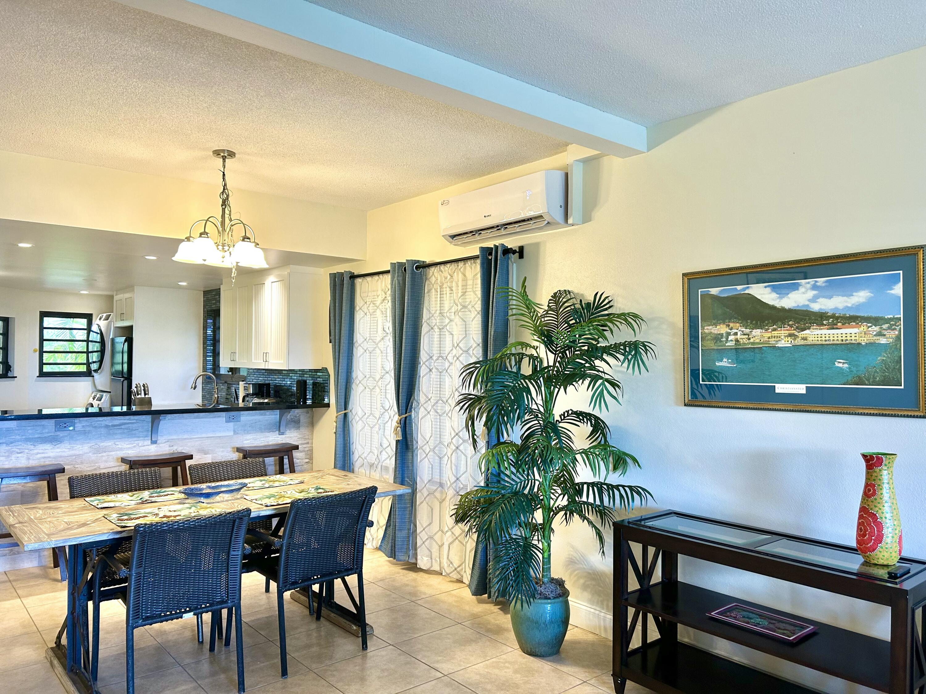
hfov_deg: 67.3
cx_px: 463
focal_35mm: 26
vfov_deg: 53.1
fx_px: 696
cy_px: 347
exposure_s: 1/60
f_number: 1.5
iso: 100
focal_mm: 5.7
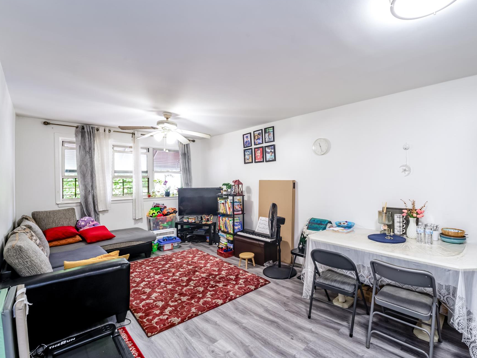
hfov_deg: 94.0
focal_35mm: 16
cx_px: 268
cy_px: 176
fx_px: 221
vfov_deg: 78.1
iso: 100
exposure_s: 1
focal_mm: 14
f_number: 11
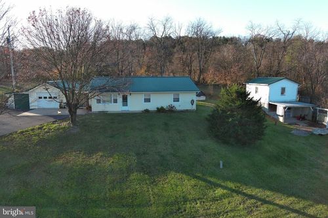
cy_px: 109
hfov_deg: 63.7
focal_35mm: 29
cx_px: 164
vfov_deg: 44.9
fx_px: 264
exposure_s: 1/265
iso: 100
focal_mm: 10.57
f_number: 2.8
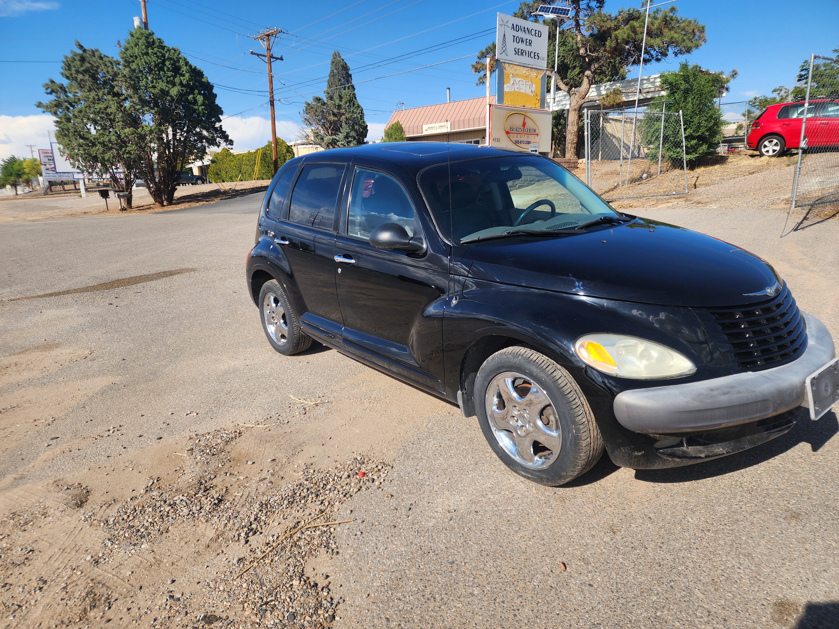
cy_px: 314
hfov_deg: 73.9
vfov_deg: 58.9
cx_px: 420
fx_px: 557
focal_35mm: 23
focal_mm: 6.4
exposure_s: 1/909
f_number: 1.8
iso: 12
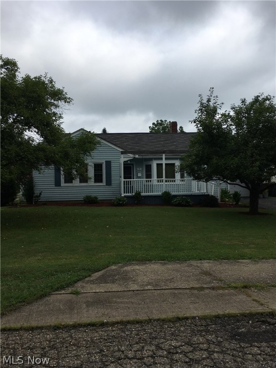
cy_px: 184
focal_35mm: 29
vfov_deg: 61.7
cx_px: 138
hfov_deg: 48.2
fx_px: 308
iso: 25
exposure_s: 1/1876
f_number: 2.2
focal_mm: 4.15
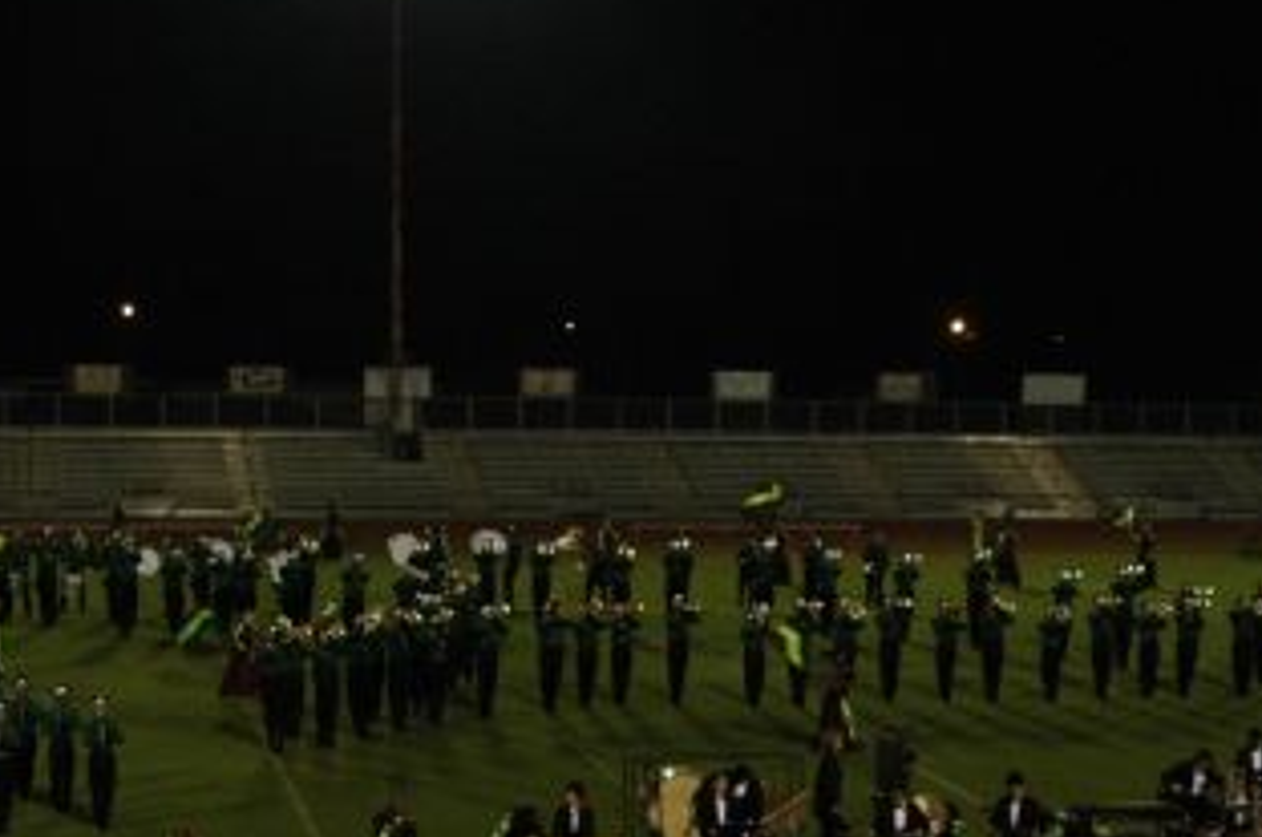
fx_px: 2927
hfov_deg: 24.3
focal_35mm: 84
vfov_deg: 16.2
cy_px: 667
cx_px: 675
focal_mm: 17
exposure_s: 1/60
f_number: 2.8
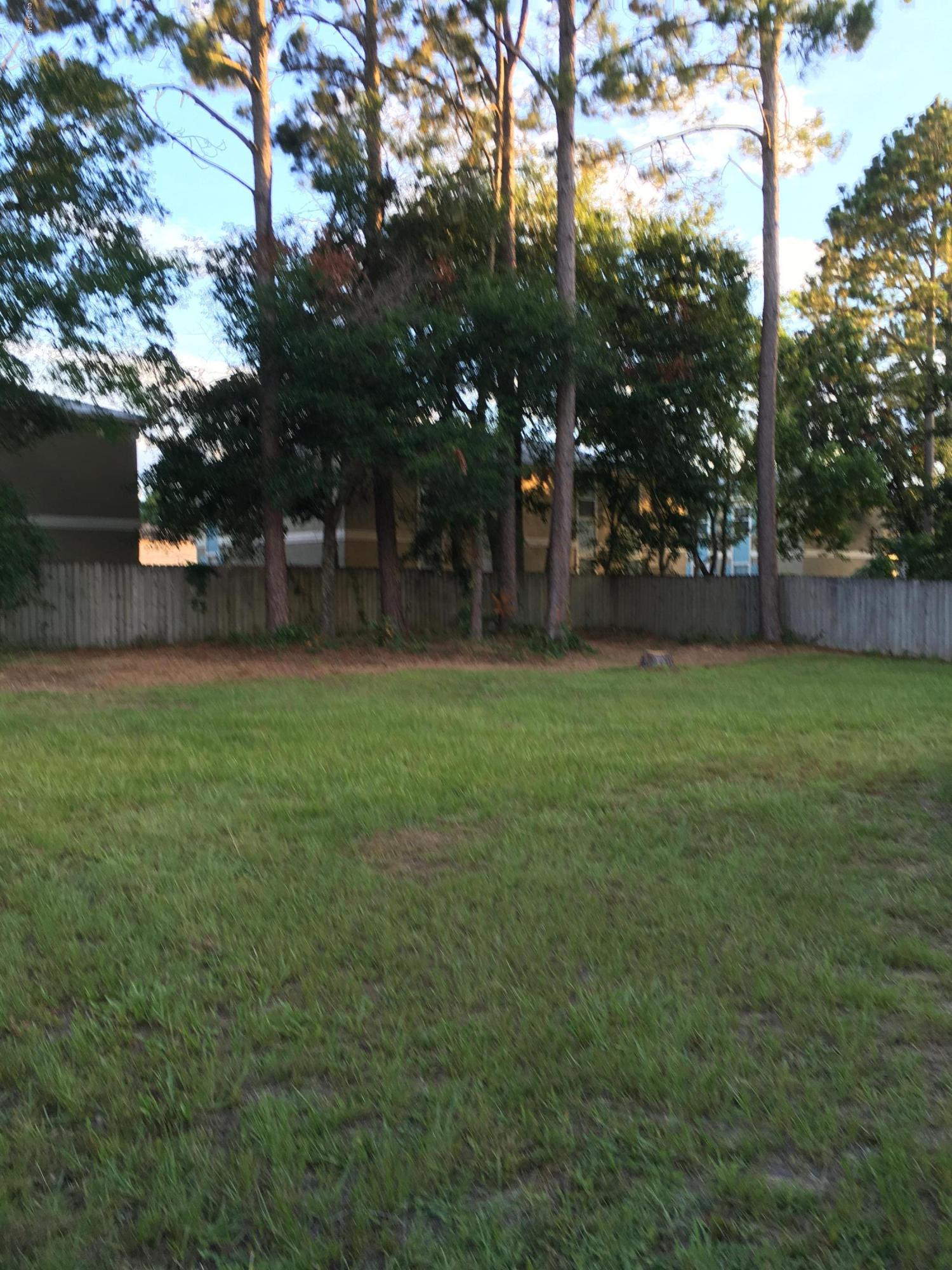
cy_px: 635
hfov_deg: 48.2
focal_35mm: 29
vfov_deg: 61.7
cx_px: 476
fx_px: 1063
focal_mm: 4.15
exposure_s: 1/40
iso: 25
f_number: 2.2
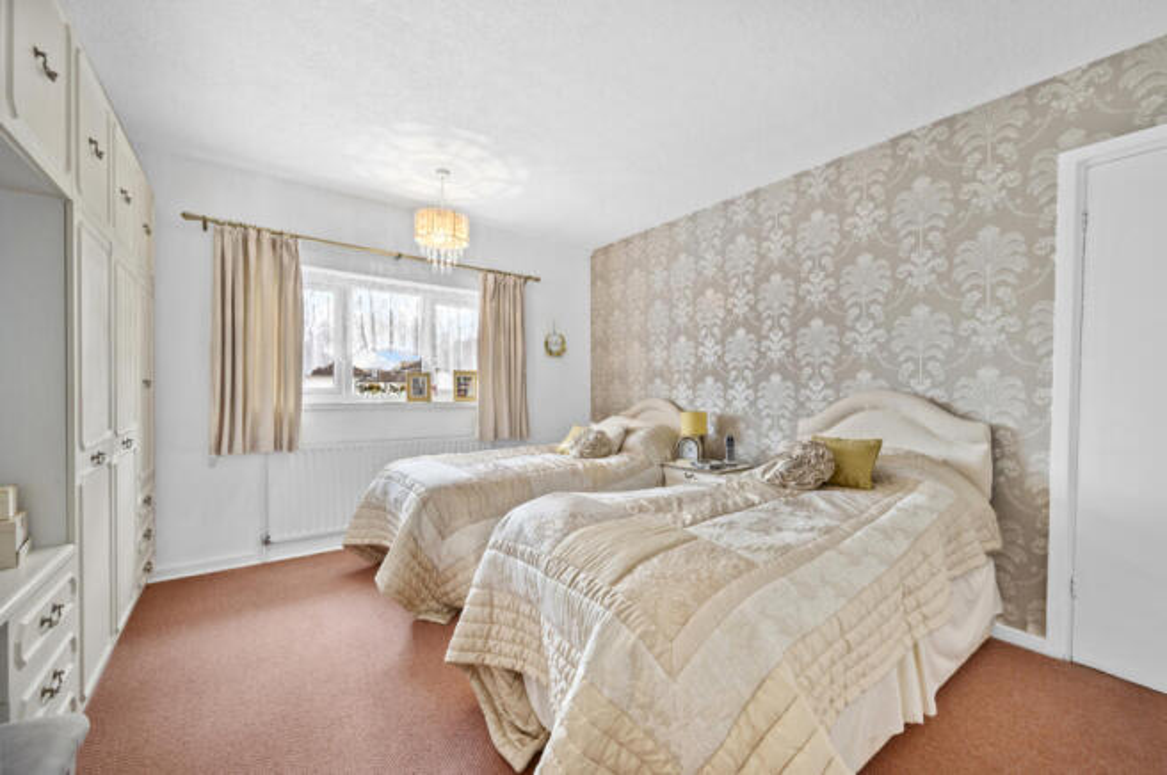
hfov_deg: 104.3
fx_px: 453
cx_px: 584
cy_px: 388
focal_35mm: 14
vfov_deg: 81.1
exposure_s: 1
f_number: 16
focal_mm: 14
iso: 250
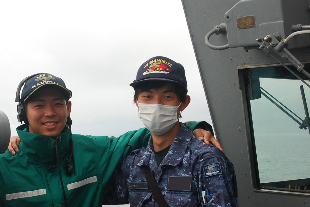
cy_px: 143
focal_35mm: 85
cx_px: 95
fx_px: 733
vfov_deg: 16.1
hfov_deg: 23.7
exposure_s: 1/160
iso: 400
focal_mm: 38
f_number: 9
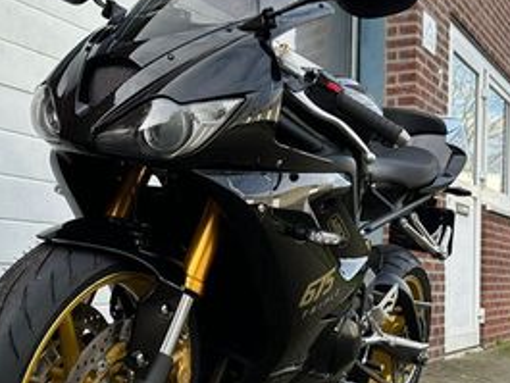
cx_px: 229
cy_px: 248
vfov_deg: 25.1
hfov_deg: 33.2
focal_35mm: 58
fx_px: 855
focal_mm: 6.86
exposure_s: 1/879
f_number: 1.78
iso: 80
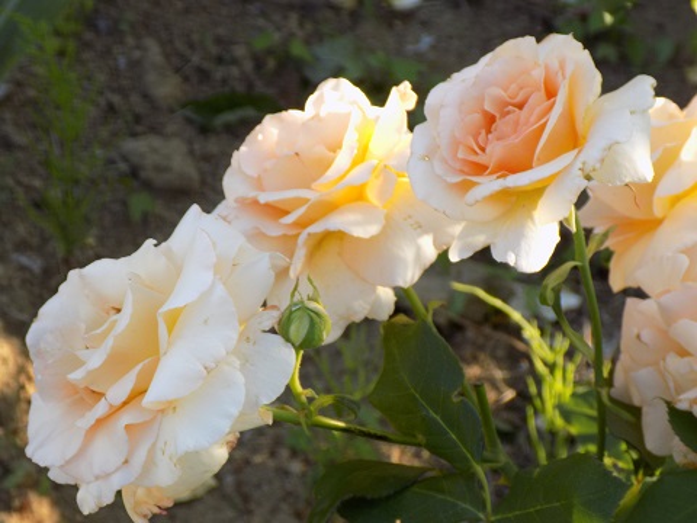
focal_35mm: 118
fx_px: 2376
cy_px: 262
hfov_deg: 16.7
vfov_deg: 12.6
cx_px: 348
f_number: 4.8
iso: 80
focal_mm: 20.9
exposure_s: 1/80
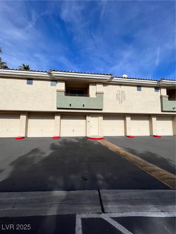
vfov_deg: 106.2
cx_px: 88
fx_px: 88
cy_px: 117
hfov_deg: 89.9
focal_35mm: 13
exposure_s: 1/2538
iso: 32
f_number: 1.8
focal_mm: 1.57
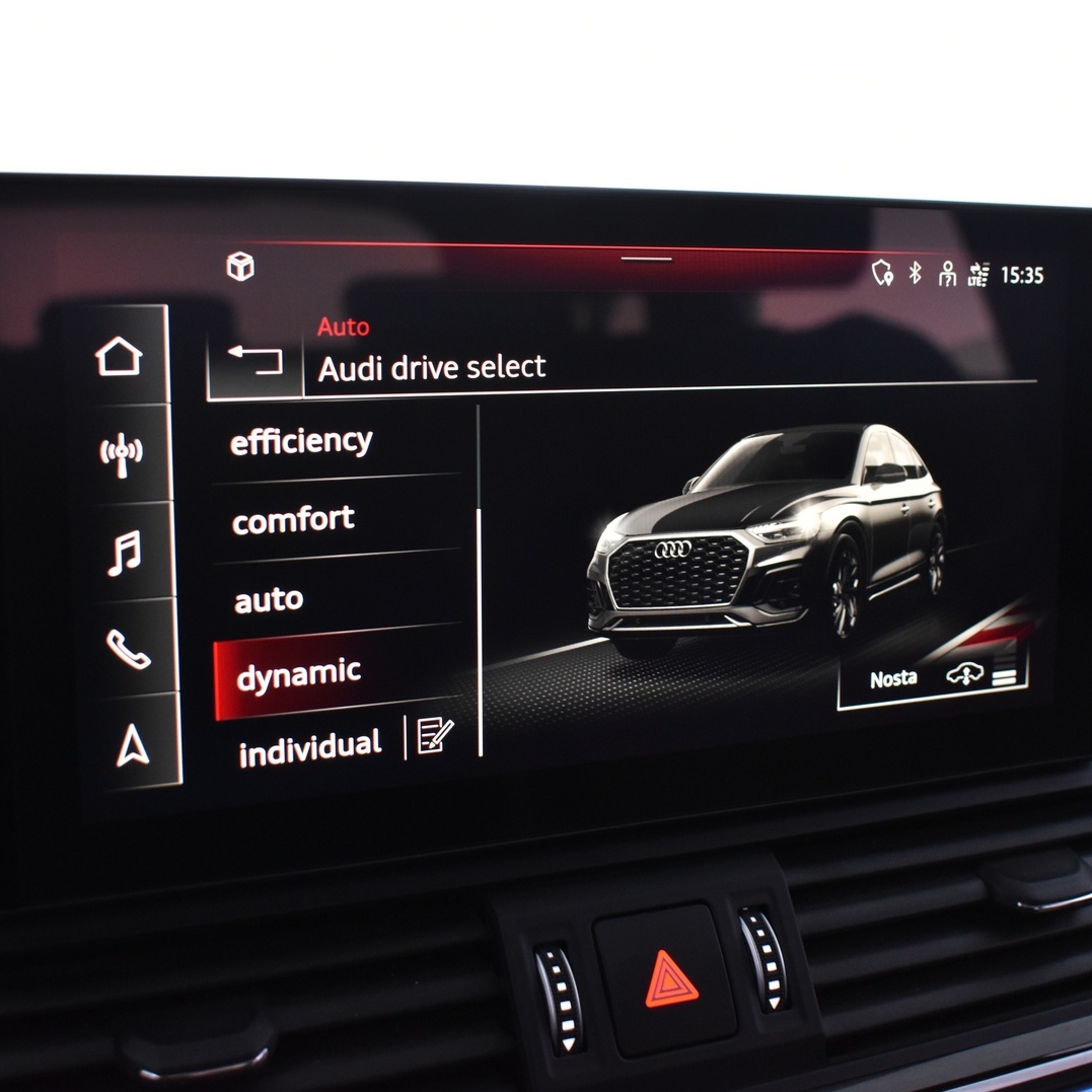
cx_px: 517
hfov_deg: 36.8
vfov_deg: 36.8
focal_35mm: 46
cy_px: 547
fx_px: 1642
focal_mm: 24
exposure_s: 1/20
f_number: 5
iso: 1250
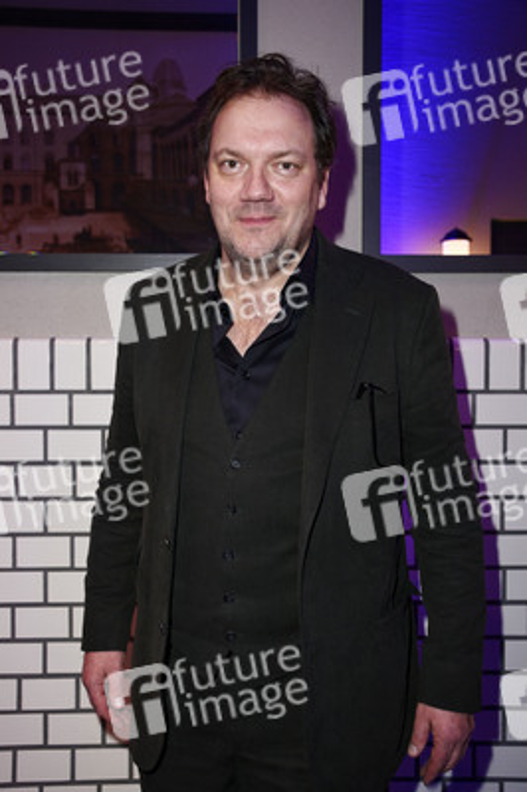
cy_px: 396
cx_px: 264
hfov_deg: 35.0
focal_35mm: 38
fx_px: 836
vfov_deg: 50.7
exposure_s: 1/100
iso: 1250
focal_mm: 38
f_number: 5.6
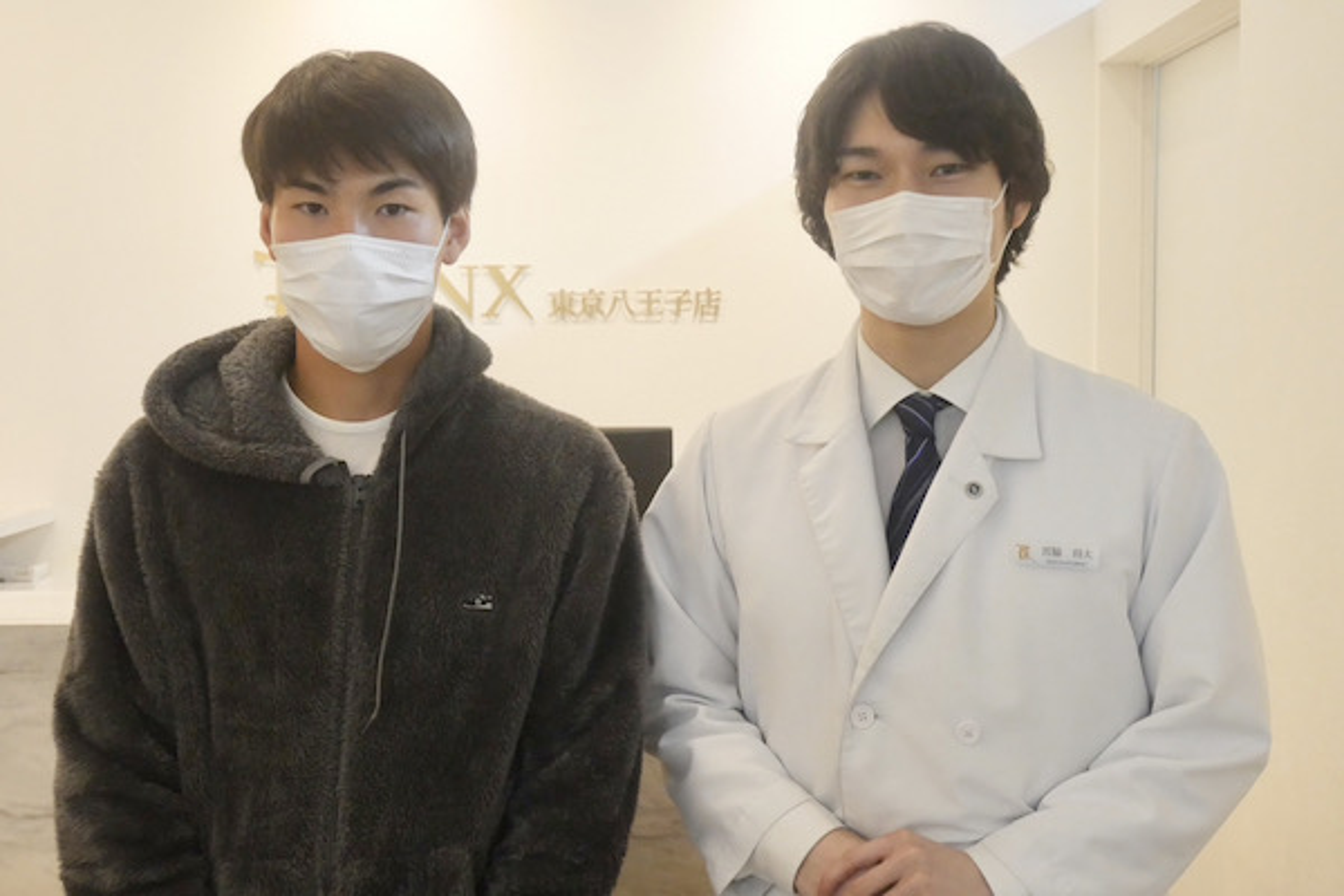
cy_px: 448
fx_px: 1568
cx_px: 672
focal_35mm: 42
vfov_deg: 31.9
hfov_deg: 46.4
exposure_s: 1/250
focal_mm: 21
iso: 2500
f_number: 4.7
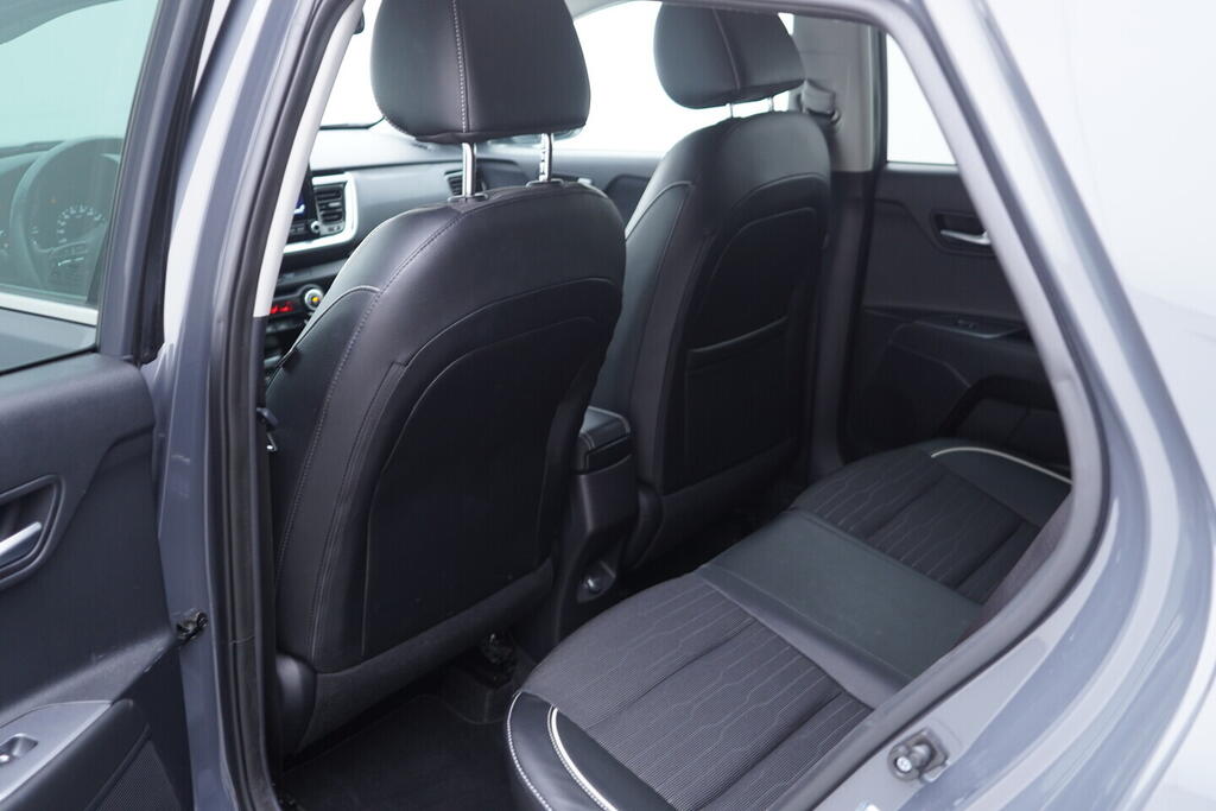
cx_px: 608
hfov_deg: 53.1
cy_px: 406
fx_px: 1216
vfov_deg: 36.9
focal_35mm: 36
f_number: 2.8
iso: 400
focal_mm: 24
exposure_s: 1/40
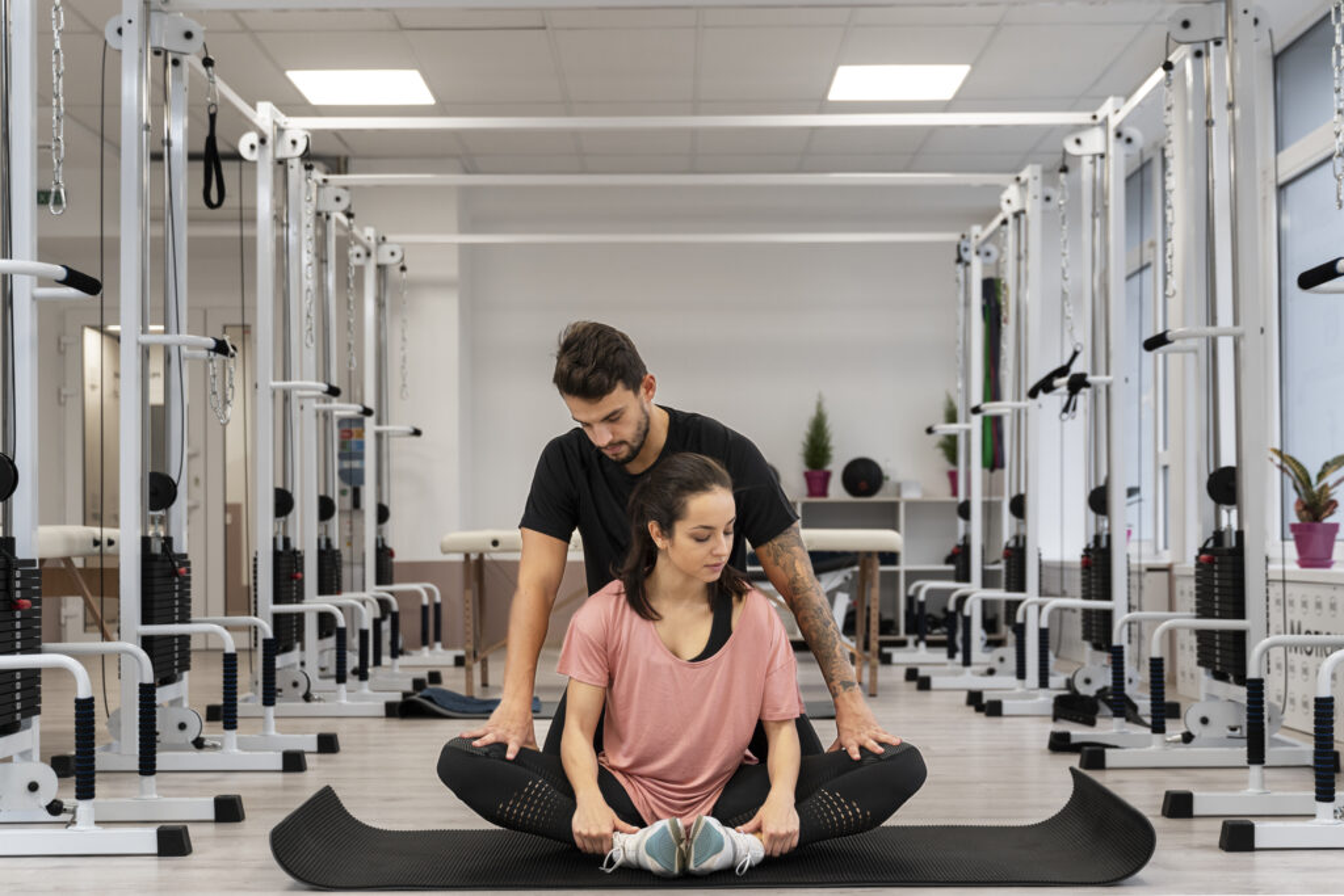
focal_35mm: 38
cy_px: 448
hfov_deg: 50.7
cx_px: 672
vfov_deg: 35.1
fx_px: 1419
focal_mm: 38
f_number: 2.8
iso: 320
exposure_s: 1/160
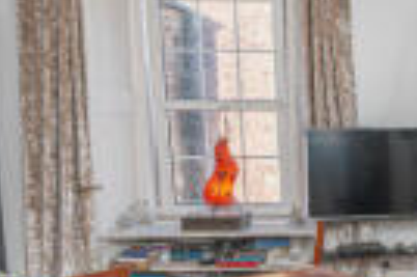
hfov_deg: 31.2
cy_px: 191
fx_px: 659
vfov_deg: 23.6
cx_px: 457
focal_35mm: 57
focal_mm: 16
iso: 250
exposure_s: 1/60
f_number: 10
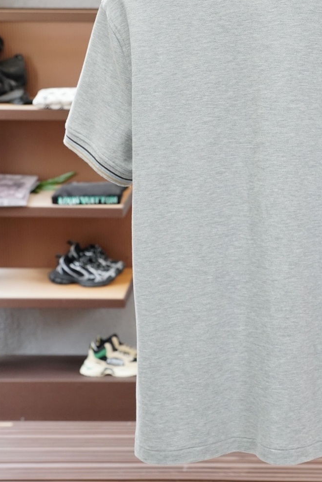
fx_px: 859
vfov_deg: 31.4
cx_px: 252
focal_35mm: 64
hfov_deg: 21.0
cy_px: 236
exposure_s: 1/250
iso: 640
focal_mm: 26
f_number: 4
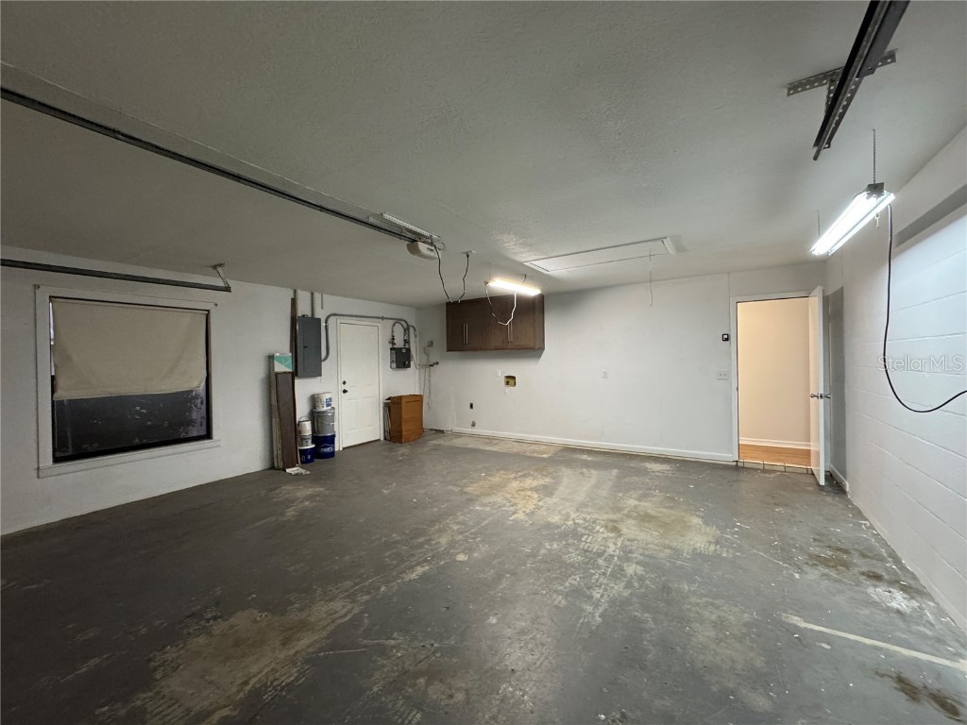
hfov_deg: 102.1
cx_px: 484
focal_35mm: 14
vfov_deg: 85.7
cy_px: 362
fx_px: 391
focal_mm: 2.22
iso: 320
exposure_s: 1/60
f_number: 2.2
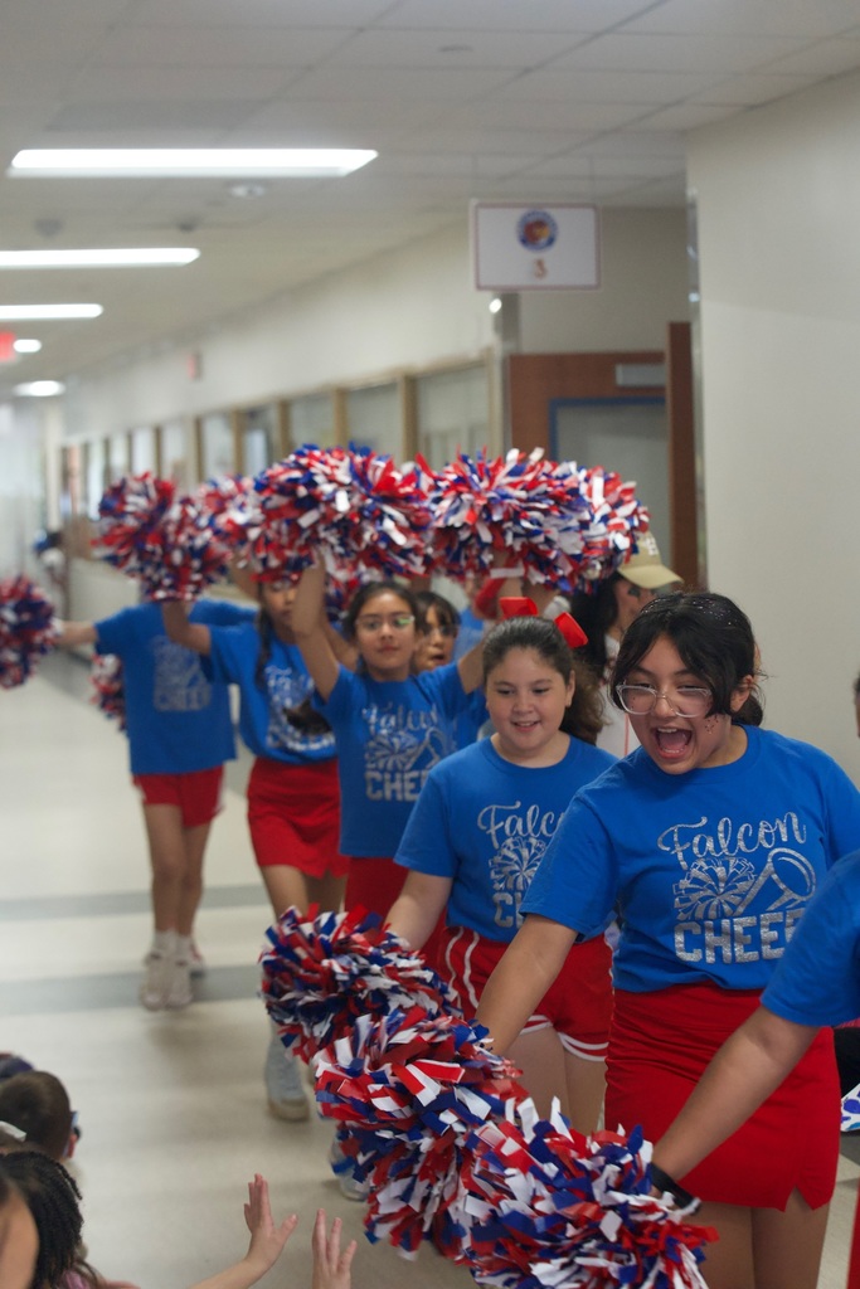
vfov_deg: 28.8
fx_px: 2507
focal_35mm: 70
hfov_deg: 19.5
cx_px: 430
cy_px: 644
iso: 8000
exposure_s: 1/500
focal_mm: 70
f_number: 5
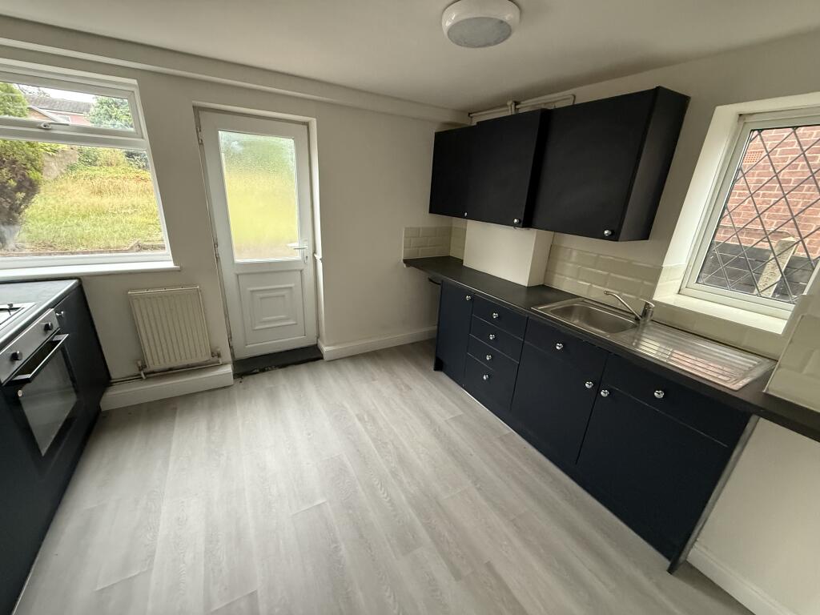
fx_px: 332
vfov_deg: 85.7
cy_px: 308
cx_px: 410
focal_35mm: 14
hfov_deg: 102.1
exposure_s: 1/60
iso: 500
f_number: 2.2
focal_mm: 2.22
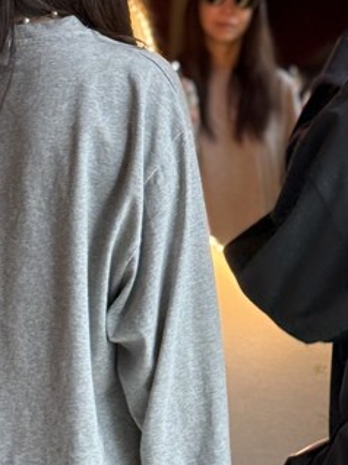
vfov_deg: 13.1
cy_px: 158
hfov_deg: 9.8
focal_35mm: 151
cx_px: 181
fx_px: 2027
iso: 250
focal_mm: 6.76
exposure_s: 1/40
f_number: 1.78
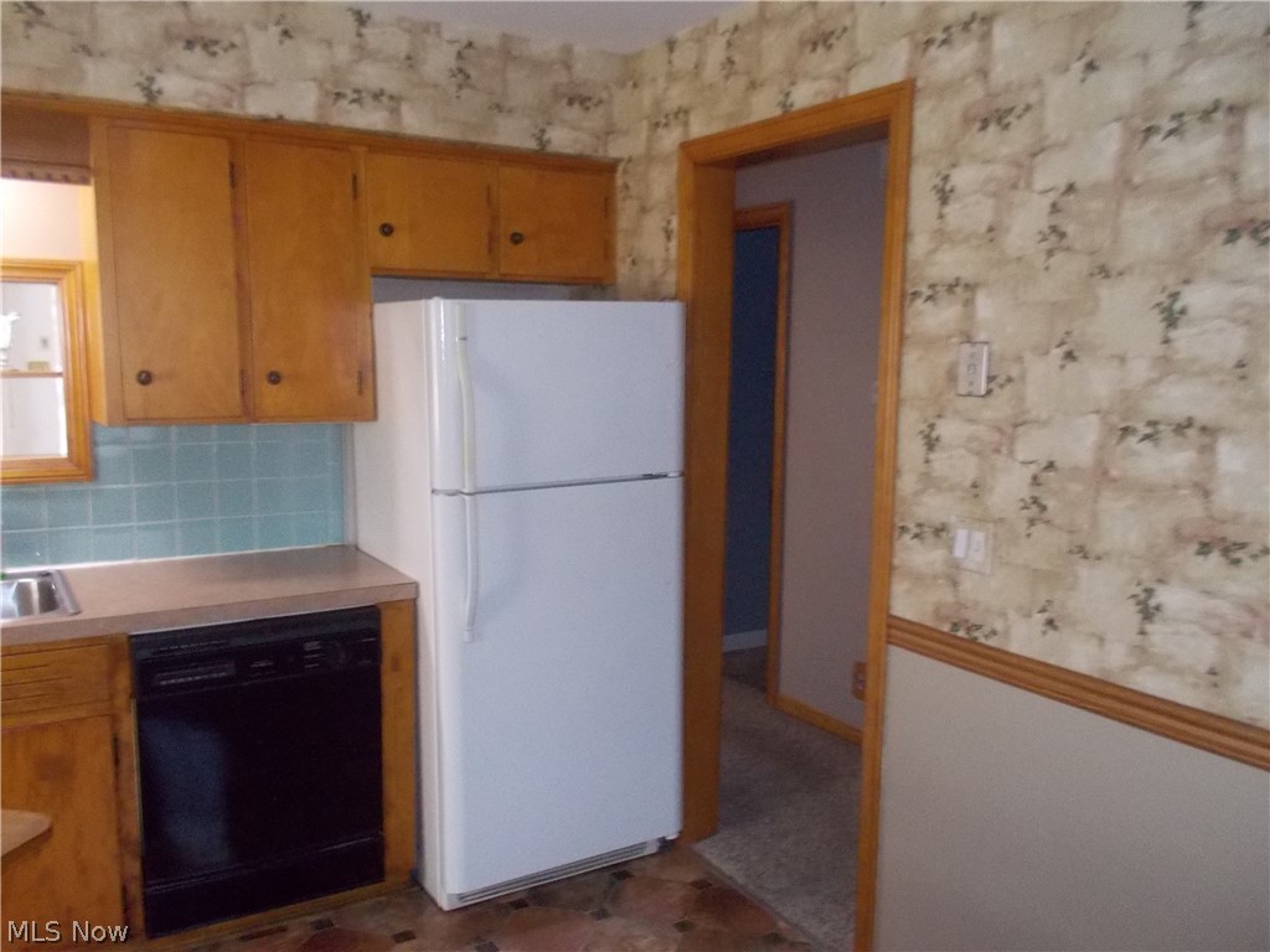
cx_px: 635
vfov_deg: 48.2
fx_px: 1064
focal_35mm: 29
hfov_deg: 61.7
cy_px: 476
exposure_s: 1/30
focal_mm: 4.1
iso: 500
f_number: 3.3
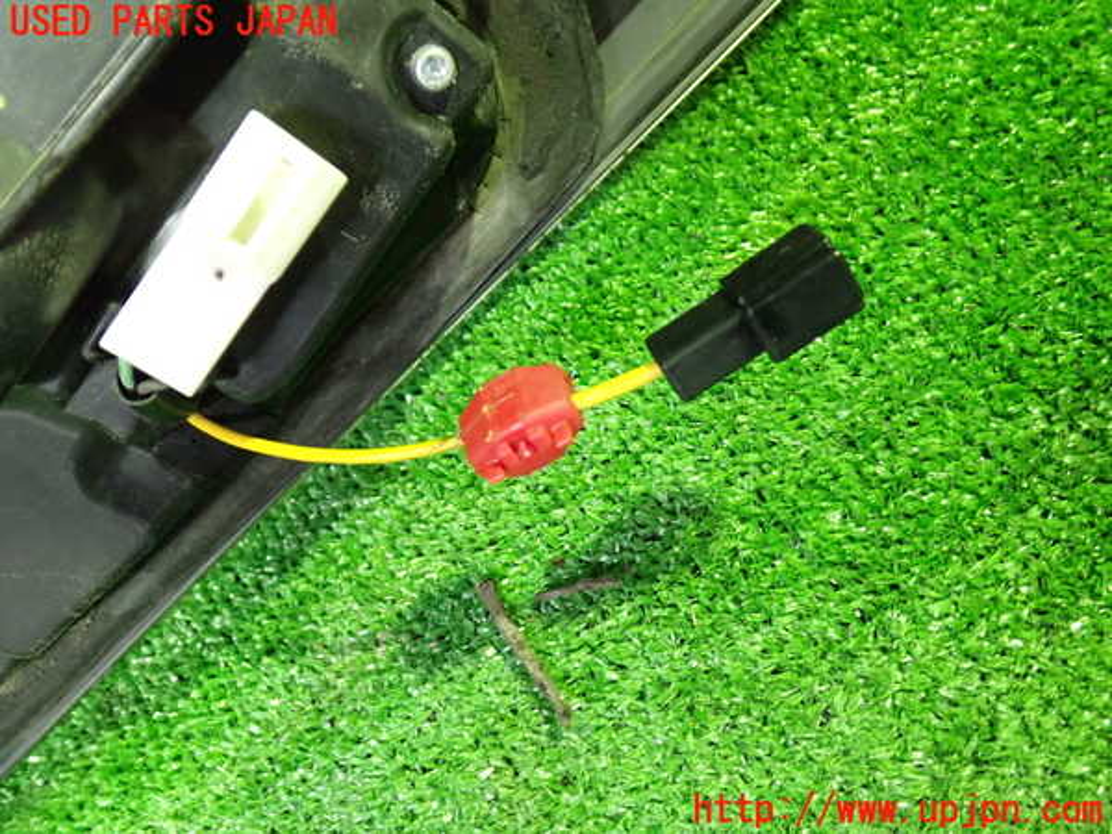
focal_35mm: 30
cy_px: 417
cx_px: 556
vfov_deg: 46.8
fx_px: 964
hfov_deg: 60.0
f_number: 2.3
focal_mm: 5.4
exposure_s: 1/20
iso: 800
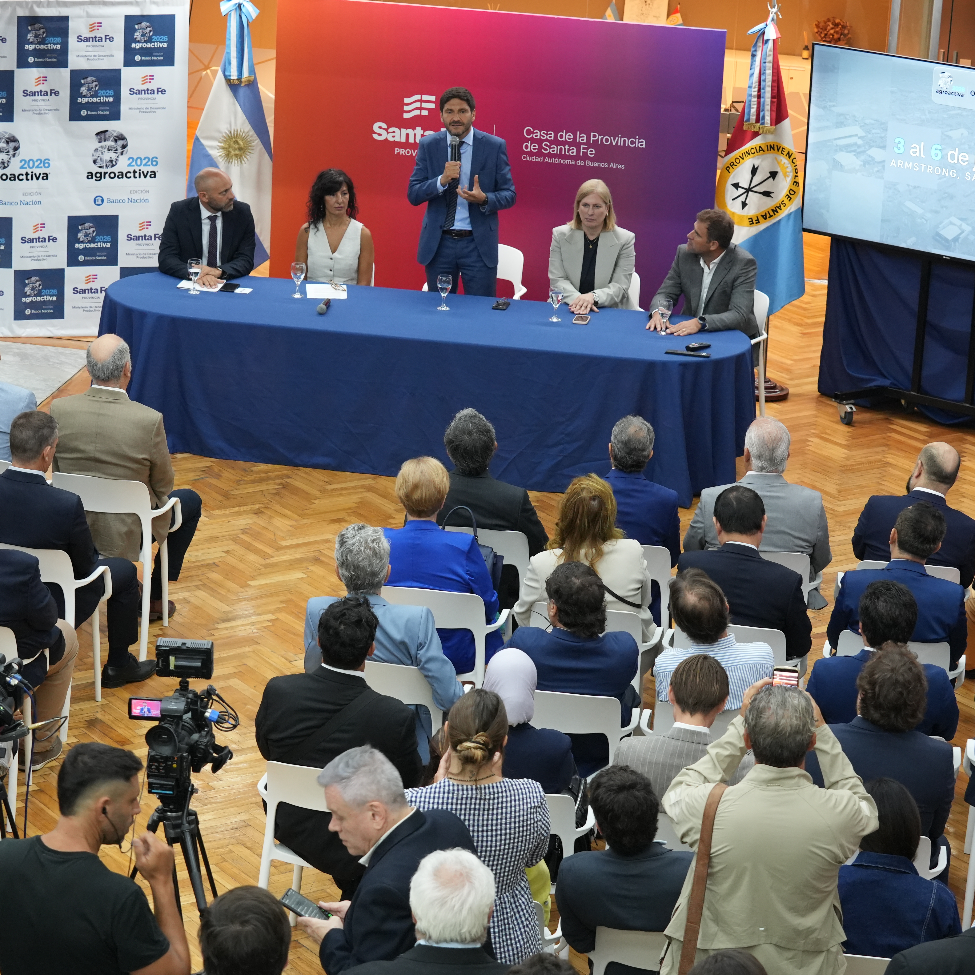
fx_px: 2868
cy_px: 489
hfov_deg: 19.3
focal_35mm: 90
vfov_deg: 19.3
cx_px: 373
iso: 3200
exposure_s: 1/50
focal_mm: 70
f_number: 6.3
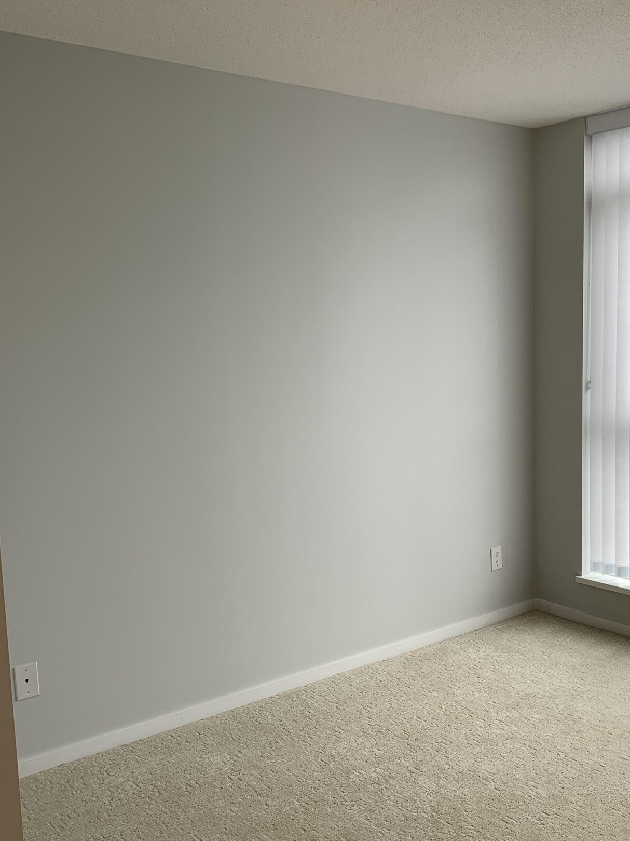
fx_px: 898
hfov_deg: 38.3
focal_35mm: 37
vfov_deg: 50.1
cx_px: 405
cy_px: 461
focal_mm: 4.25
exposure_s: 1/120
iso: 32
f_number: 1.8
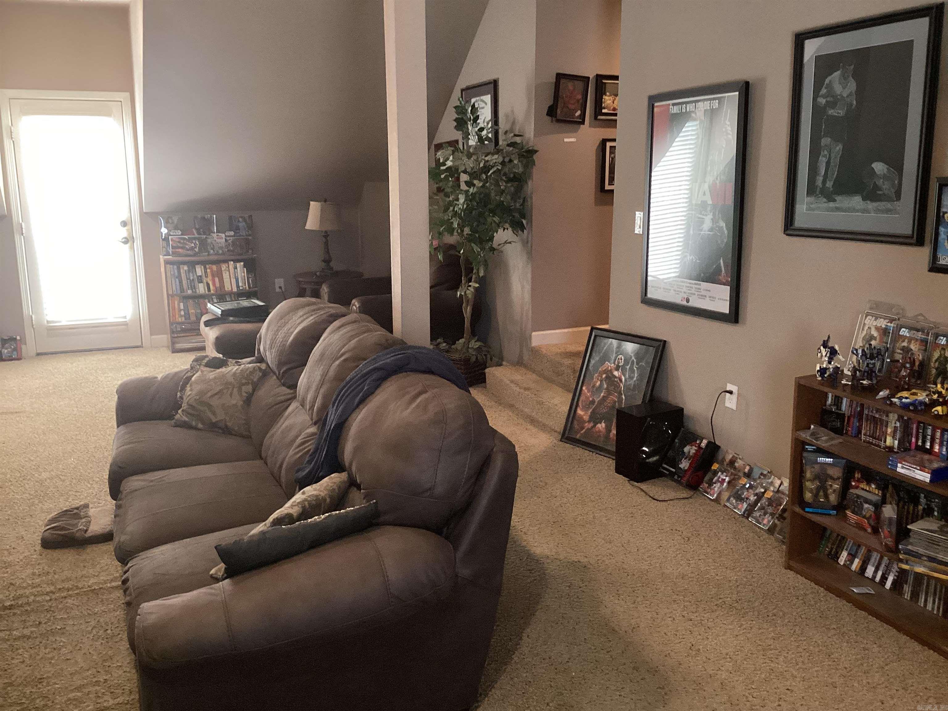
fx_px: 849
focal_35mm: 31
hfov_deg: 58.4
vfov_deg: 45.4
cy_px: 356
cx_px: 474
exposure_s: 1/60
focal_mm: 3.3
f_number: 2.4
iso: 200
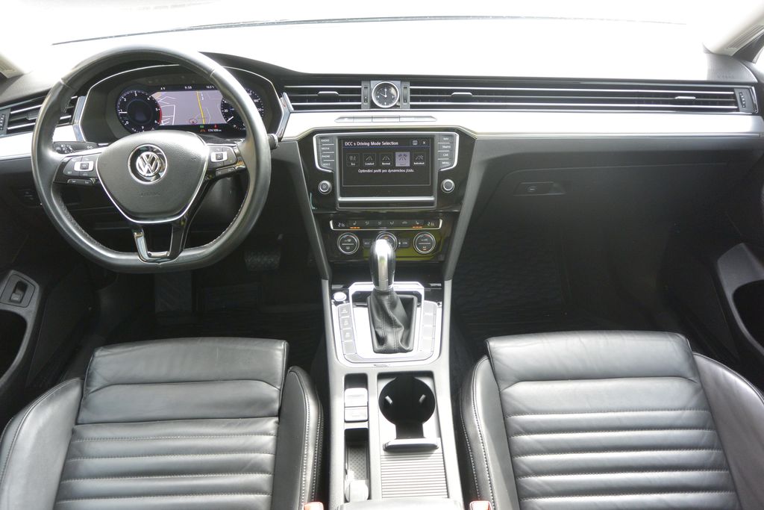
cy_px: 255
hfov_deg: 67.4
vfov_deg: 47.9
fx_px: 573
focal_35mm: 27
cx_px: 382
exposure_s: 1/125
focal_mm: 10
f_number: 3.5
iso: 220
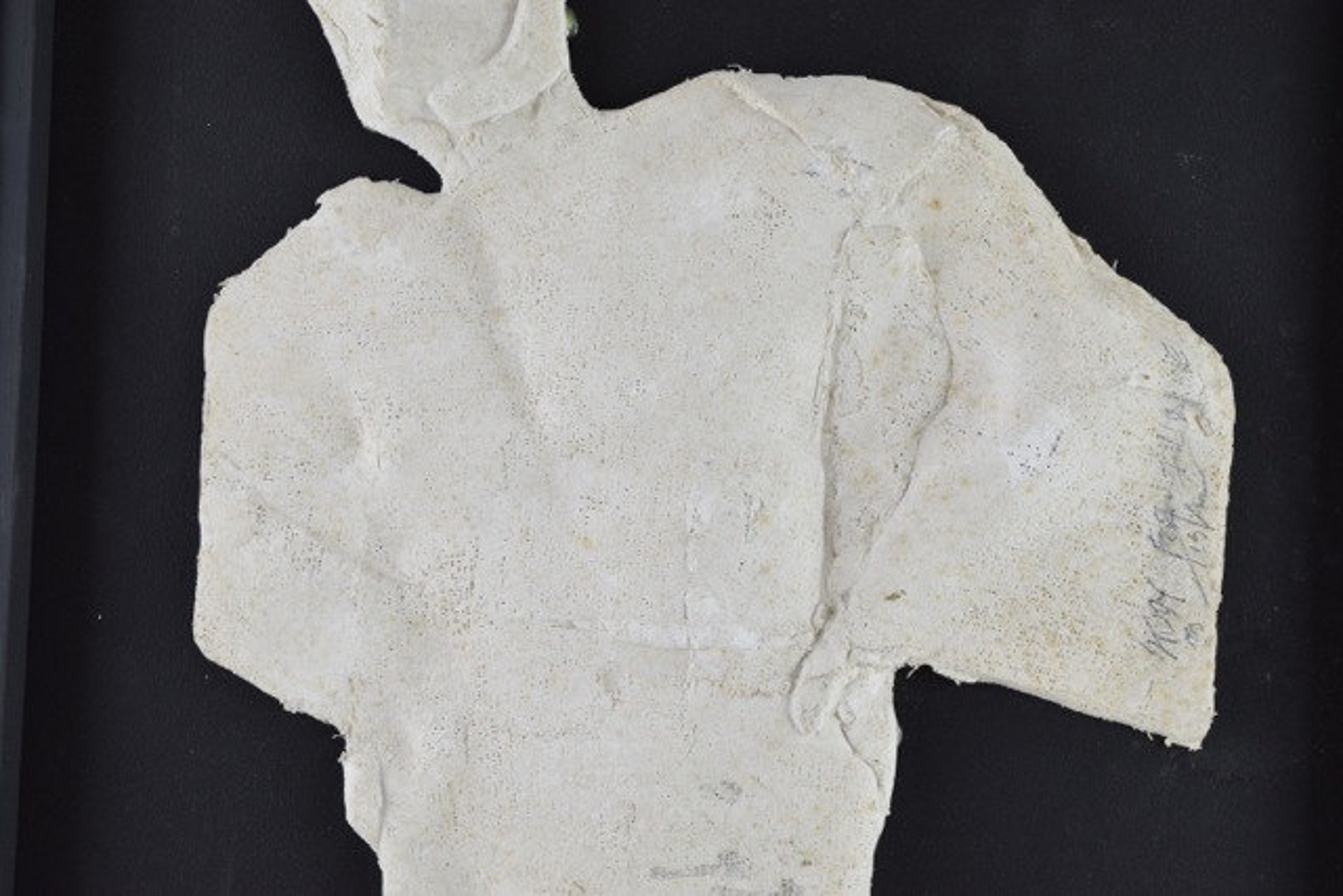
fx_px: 2910
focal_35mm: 78
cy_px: 448
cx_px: 672
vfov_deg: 17.5
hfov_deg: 26.0
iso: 800
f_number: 8
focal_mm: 52
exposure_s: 1/125
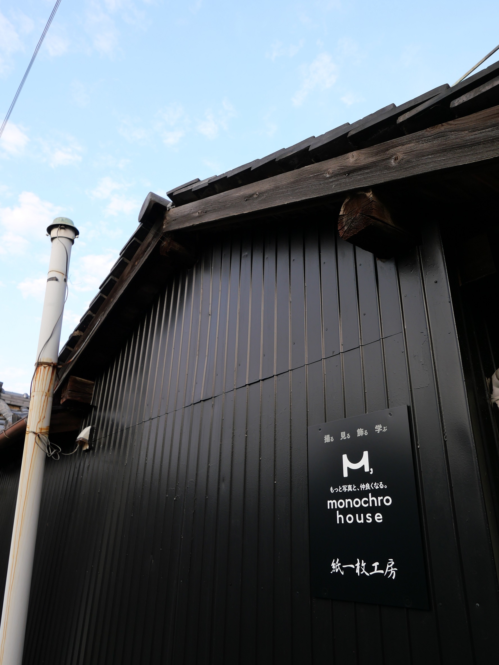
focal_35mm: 24
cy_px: 332
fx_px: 461
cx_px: 250
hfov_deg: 56.8
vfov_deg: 71.6
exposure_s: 1/125
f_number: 4
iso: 200
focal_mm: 10.9
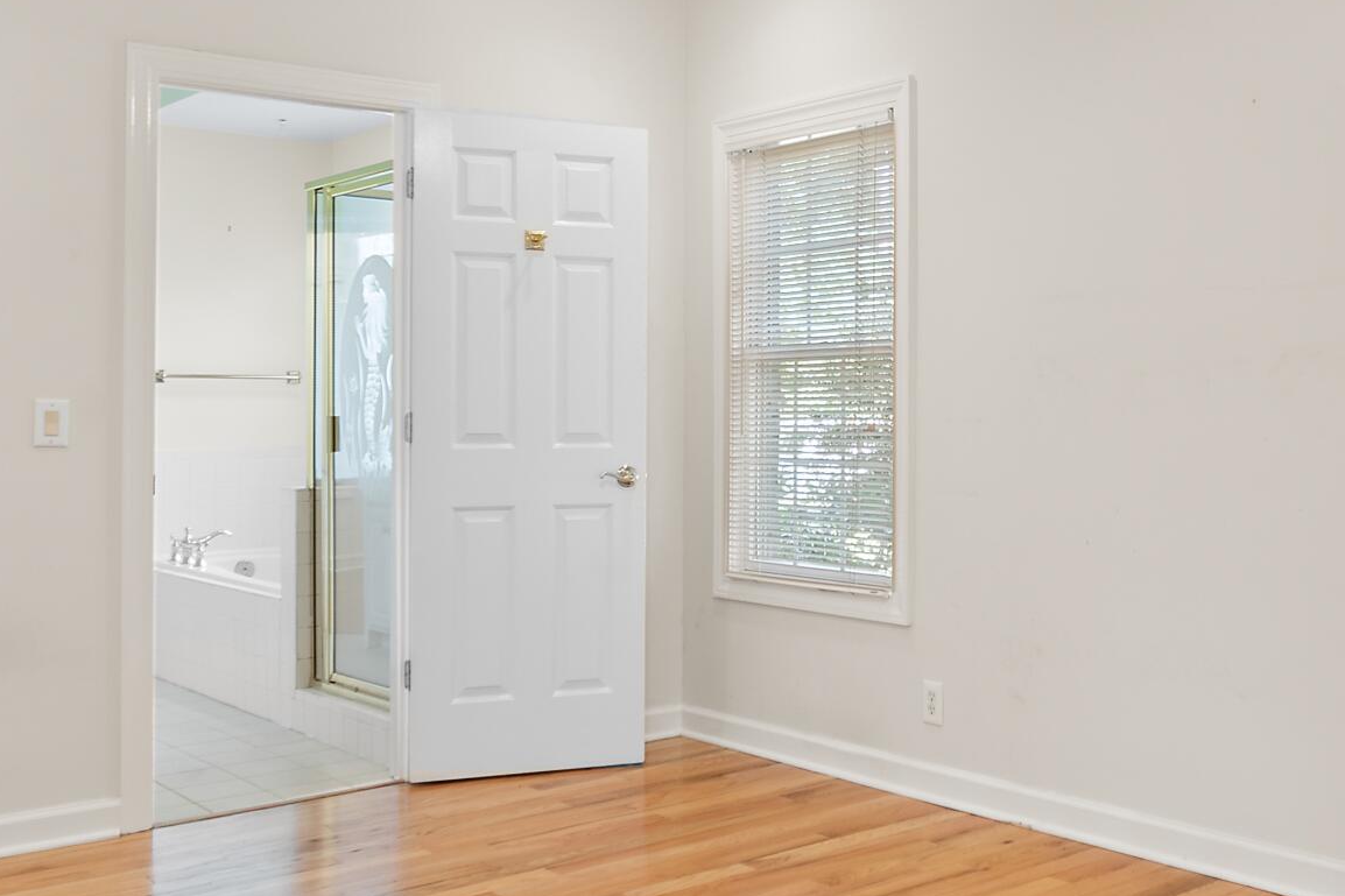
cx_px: 921
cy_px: 407
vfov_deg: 34.2
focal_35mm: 39
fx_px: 1457
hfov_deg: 48.5
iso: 100
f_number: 4.5
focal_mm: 10
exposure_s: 1/3
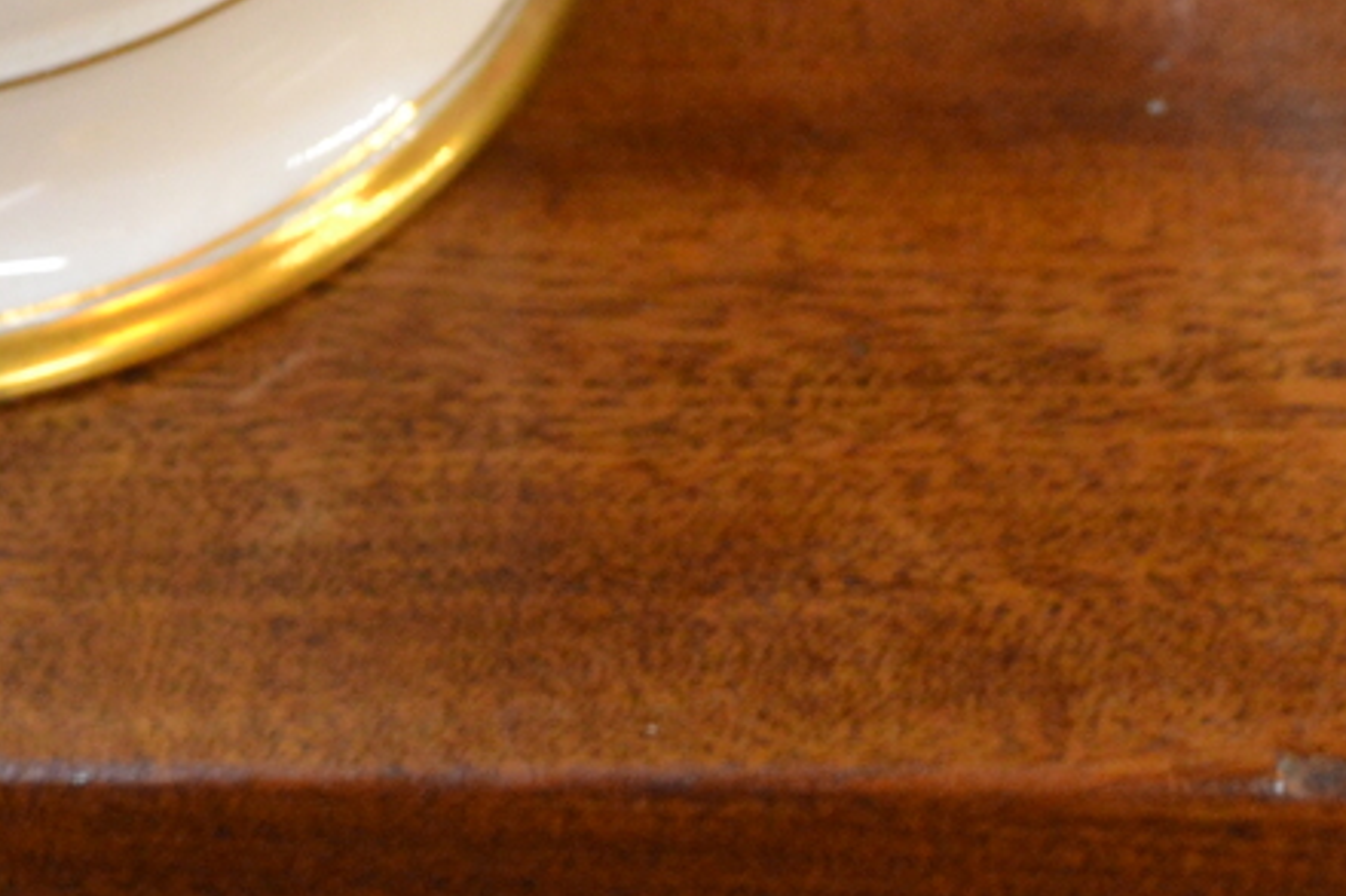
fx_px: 4485
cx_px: -125
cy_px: -662
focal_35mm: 120
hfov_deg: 16.6
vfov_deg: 10.8
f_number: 4
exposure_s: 1/15
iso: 720
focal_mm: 22
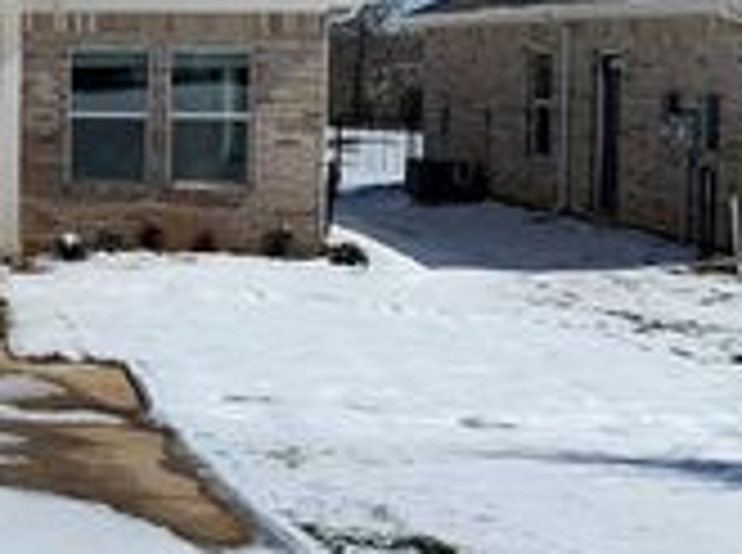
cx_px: -333
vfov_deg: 18.4
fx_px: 1690
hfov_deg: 21.3
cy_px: 115
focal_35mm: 79
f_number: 1.8
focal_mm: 4.25
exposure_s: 1/7407
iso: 25
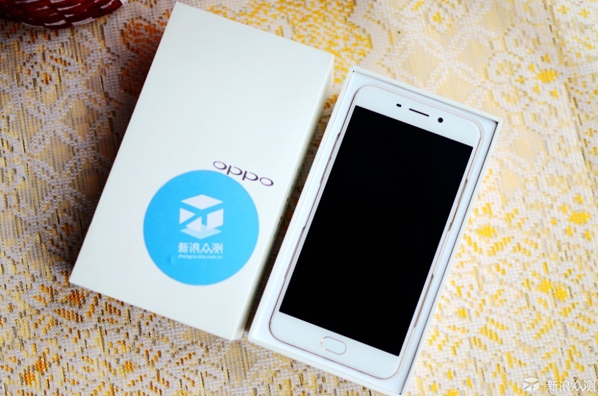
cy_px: 198
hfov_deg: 37.9
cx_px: 299
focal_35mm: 52
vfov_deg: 25.6
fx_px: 870
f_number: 1.8
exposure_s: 1/200
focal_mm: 35
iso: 100
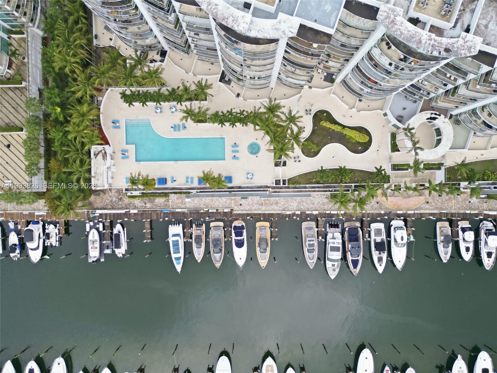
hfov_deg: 71.6
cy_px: 186
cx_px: 248
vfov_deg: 56.8
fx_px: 345
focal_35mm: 24
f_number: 1.7
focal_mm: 6.7
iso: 140
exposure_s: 1/1500
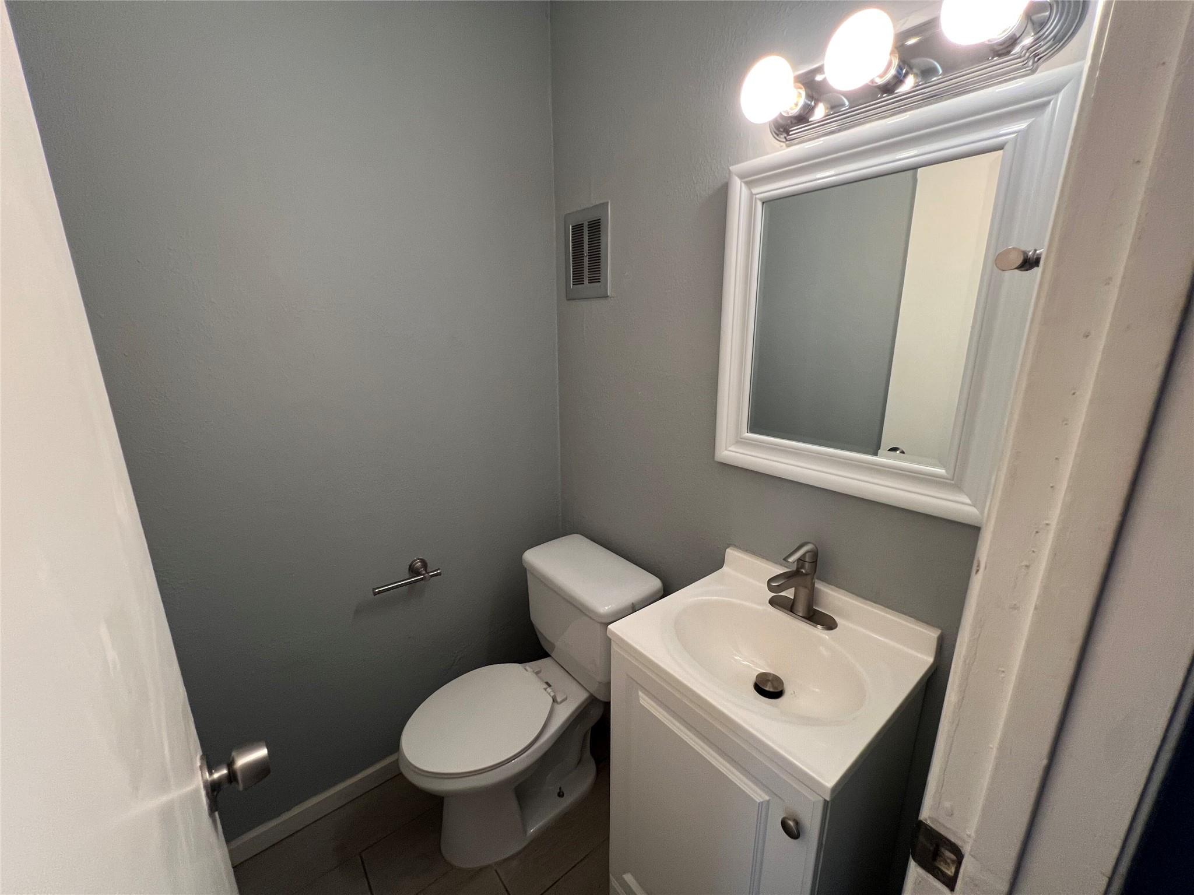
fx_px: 448
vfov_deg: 89.9
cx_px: 597
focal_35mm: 13
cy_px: 448
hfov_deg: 106.2
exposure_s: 1/120
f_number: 1.8
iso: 160
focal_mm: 1.57
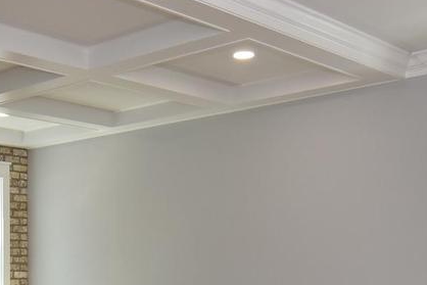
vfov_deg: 21.2
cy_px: 286
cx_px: 120
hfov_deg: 31.9
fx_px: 736
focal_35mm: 62
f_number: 7.1
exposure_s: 1/100
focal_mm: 12
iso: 500
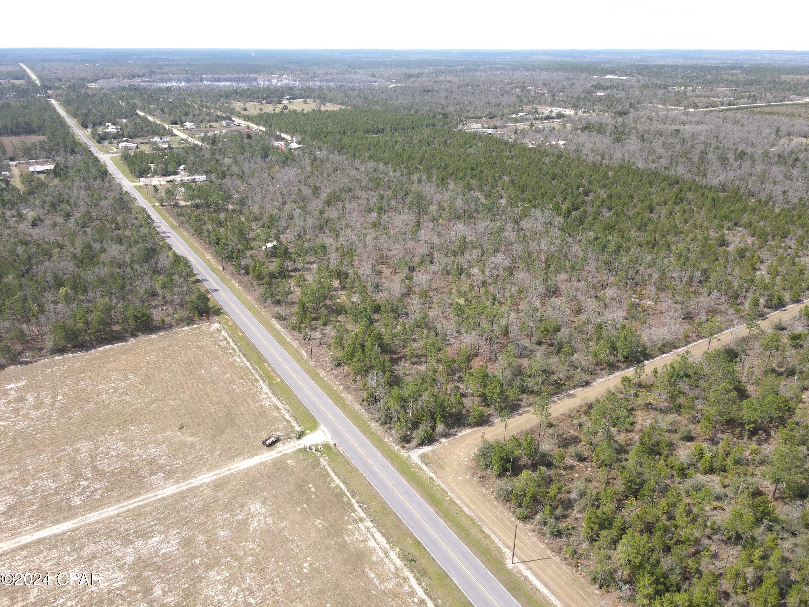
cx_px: 404
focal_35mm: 24
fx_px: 561
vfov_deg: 56.8
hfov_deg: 71.6
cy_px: 304
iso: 100
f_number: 2.8
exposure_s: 1/500
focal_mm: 4.5
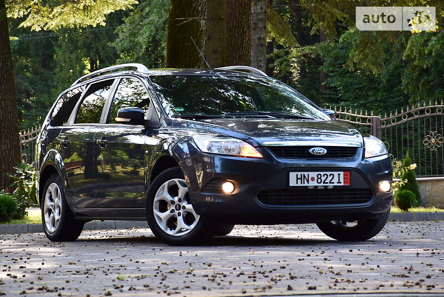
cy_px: 148
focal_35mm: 142
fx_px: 1759
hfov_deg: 14.4
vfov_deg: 9.6
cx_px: 222
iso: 400
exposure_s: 1/80
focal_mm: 95
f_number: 8
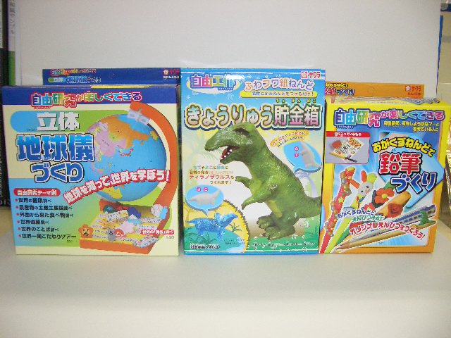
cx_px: 226
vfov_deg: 40.7
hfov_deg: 52.6
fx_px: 456
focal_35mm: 35
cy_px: 169
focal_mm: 5.8
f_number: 2.6
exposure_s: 1/60
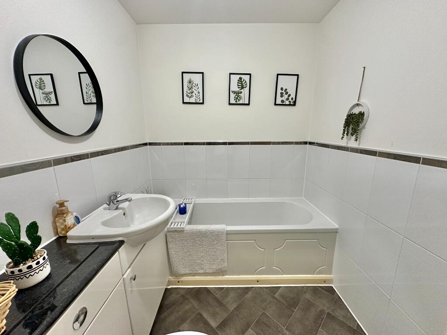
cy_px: 168
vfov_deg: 85.7
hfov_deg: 102.1
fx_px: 181
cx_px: 224
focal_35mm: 14
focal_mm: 2.22
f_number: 2.2
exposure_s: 1/100
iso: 250
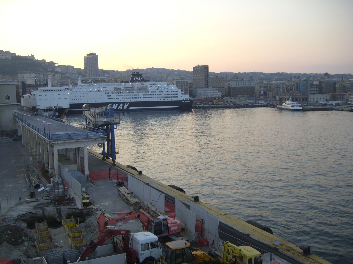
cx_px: 176
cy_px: 132
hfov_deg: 49.0
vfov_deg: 37.7
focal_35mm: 38
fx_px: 388
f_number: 2.7
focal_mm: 6.2
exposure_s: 1/125
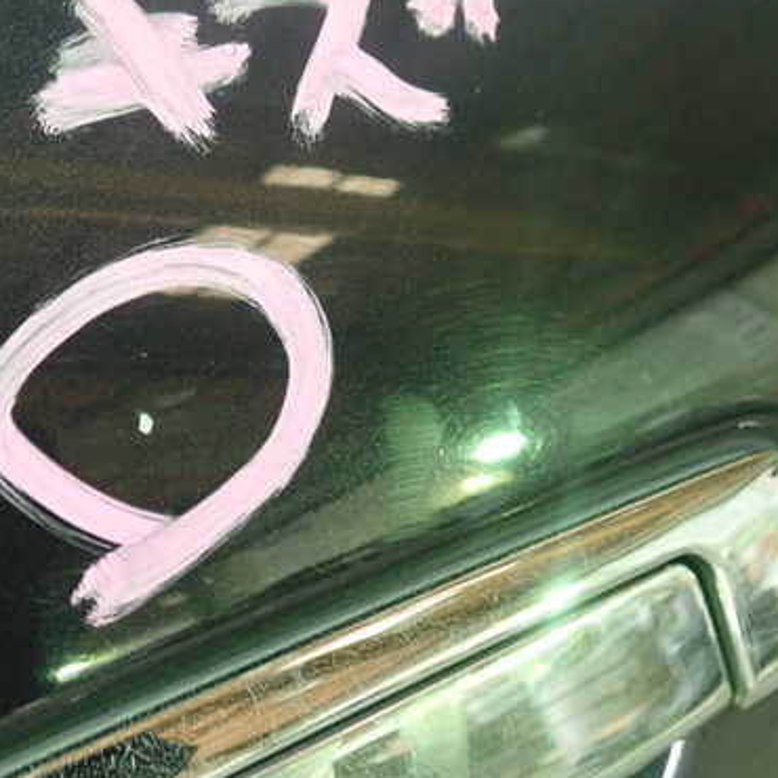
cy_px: 397
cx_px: 290
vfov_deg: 39.2
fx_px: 1093
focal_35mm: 43
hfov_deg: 38.9
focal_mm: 5.5
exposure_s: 1/30
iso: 1000
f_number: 2.3
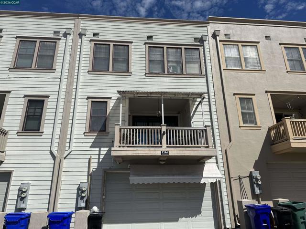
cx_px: 153
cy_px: 114
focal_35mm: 24
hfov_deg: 71.6
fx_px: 212
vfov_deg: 56.8
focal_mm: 6.86
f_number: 1.78
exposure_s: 1/9709
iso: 80
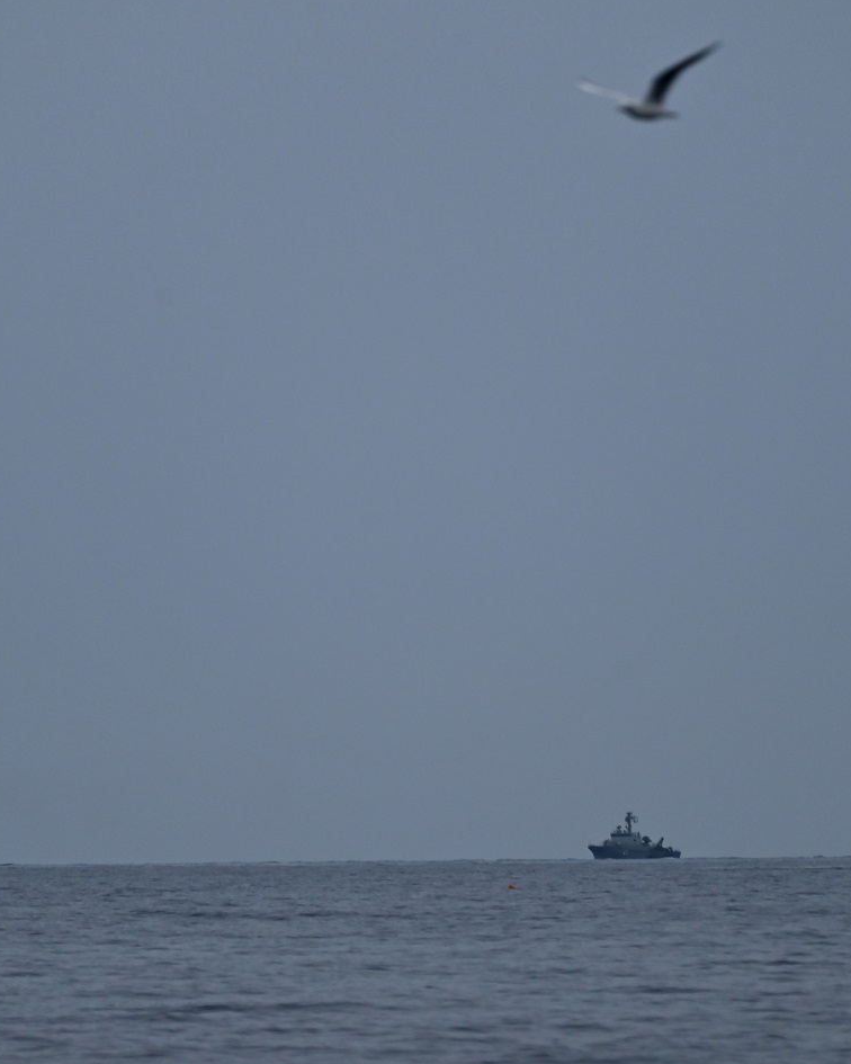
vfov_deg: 4.3
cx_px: 415
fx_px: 14073
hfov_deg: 3.5
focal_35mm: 447
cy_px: 521
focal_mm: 300
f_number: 5.6
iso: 1100
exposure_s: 1/500
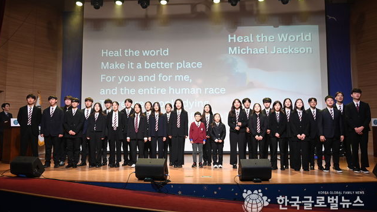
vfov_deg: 37.1
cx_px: 186
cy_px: 96
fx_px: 315
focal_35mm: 32
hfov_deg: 61.8
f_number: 4
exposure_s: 1/100
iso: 1000
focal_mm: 29.5
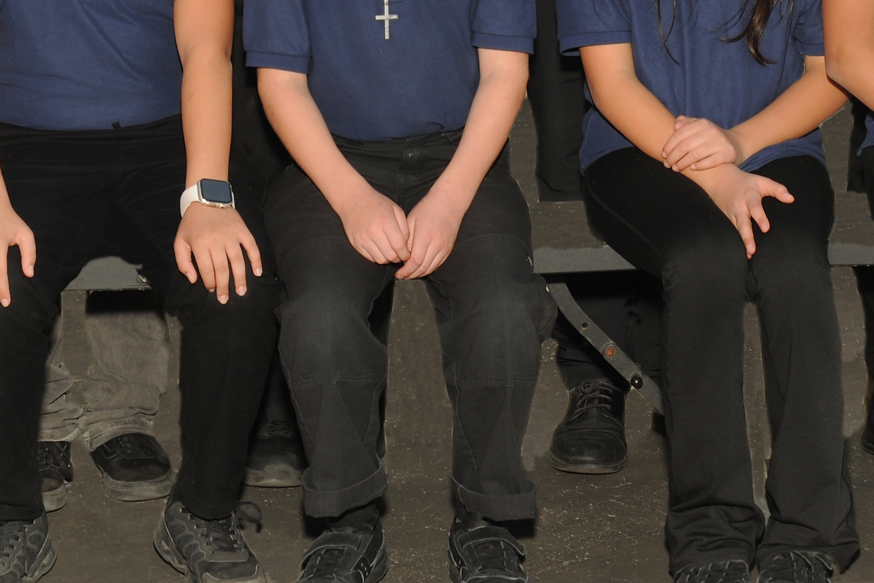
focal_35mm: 149
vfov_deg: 9.1
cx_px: 616
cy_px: -157
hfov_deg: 13.7
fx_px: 3617
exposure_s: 1/80
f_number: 13
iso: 100
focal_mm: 42
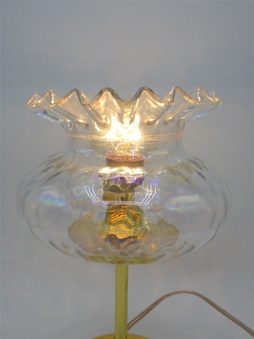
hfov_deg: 41.8
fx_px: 333
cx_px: 127
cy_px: 170
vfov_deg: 54.0
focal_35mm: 34
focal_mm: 6.1
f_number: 4
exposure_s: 1/250
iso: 100
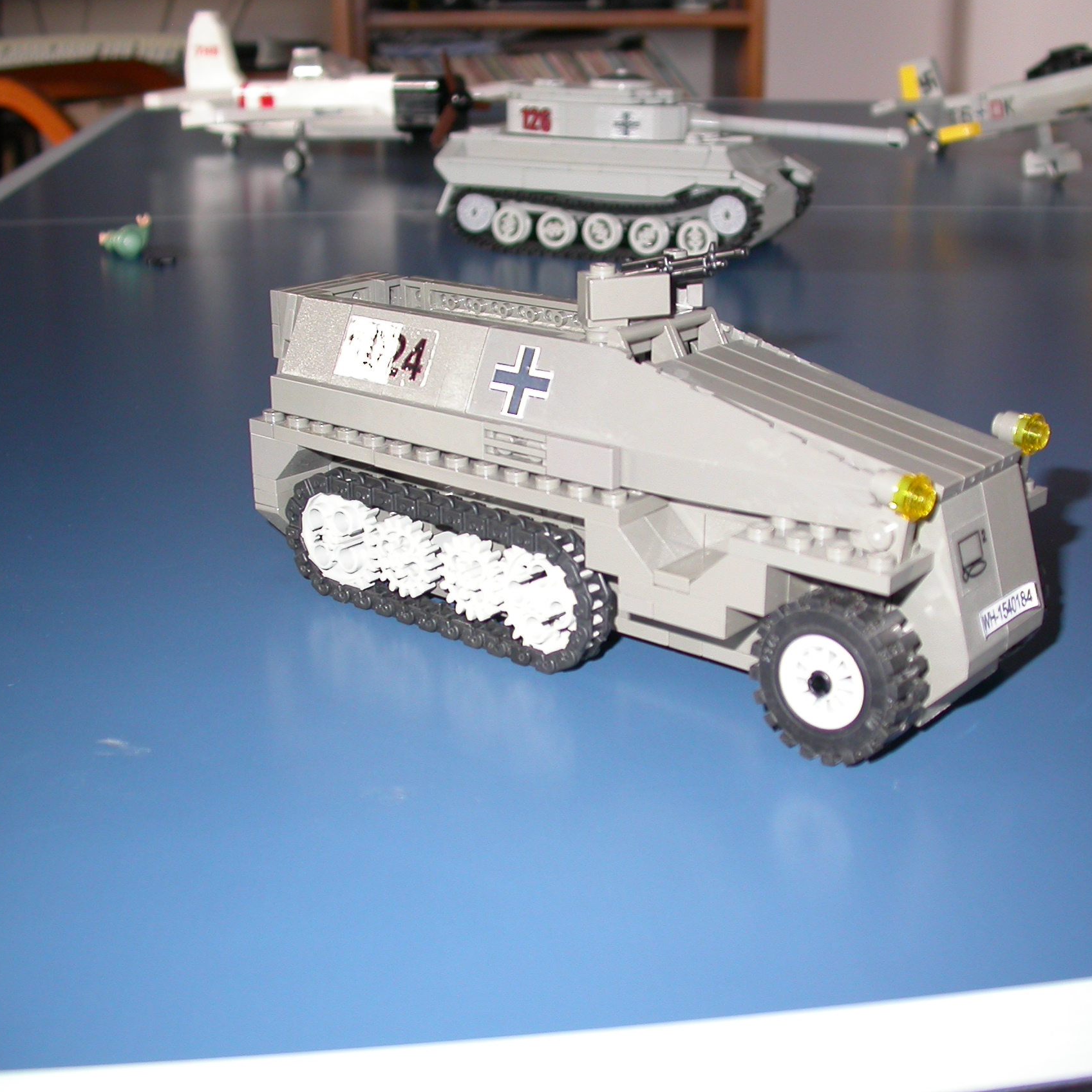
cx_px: 632
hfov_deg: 37.5
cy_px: 544
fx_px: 1606
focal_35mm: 45
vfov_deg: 37.6
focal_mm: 7.85
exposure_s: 1/60
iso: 100
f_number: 2.6
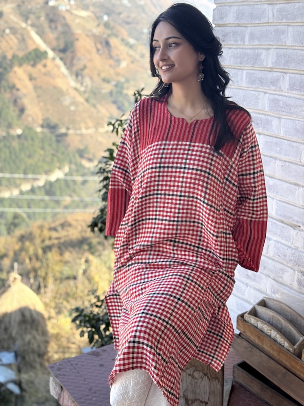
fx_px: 562
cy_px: 203
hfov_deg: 30.3
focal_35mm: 48
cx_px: 152
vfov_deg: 39.7
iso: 64
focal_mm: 6.76
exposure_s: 1/685
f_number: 1.78
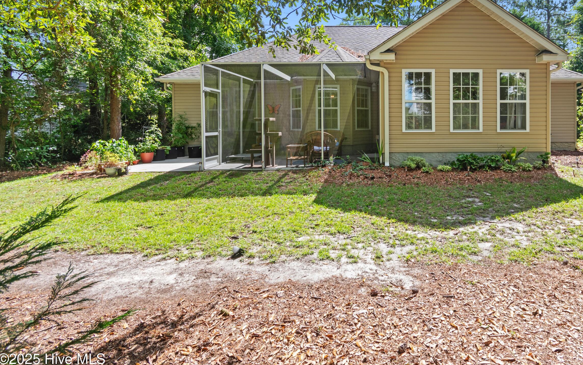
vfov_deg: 58.6
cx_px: 378
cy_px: 128
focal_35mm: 20
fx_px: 318
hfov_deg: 82.8
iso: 100
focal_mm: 10
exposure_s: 1/100
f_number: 5
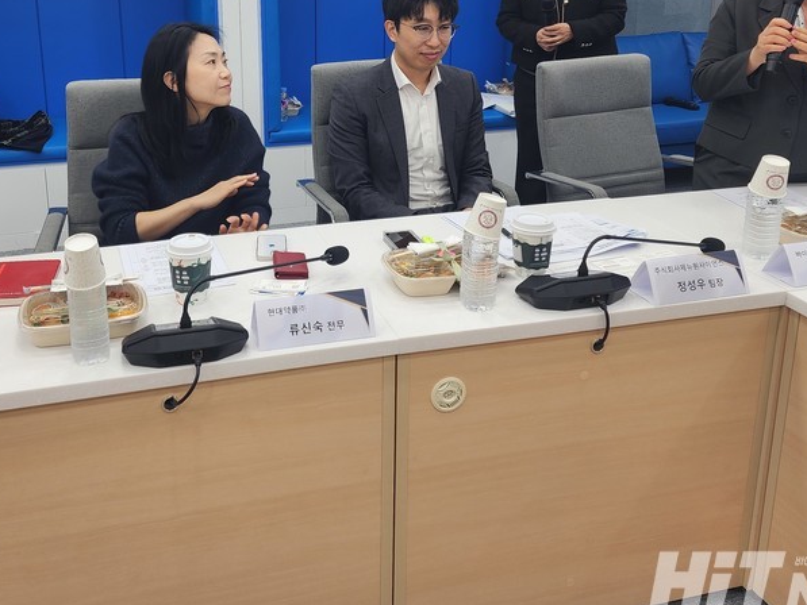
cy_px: 143
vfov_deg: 37.6
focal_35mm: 37
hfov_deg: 49.7
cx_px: 304
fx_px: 863
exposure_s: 1/120
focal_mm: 6.4
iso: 40
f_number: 1.8
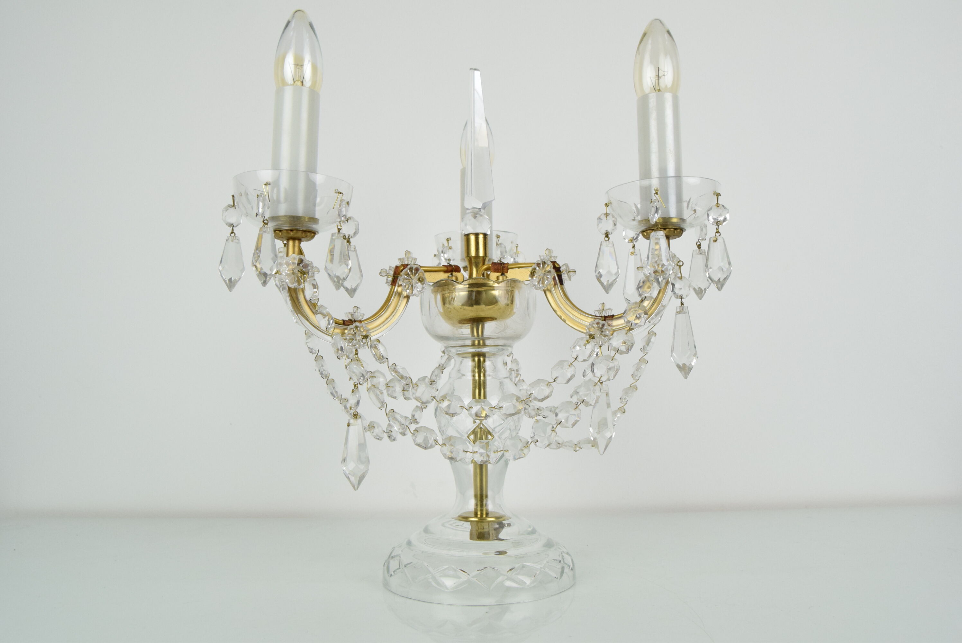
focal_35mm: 27
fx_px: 722
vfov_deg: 48.0
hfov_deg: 67.3
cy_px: 322
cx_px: 481
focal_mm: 18
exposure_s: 1/320
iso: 1600
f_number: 9
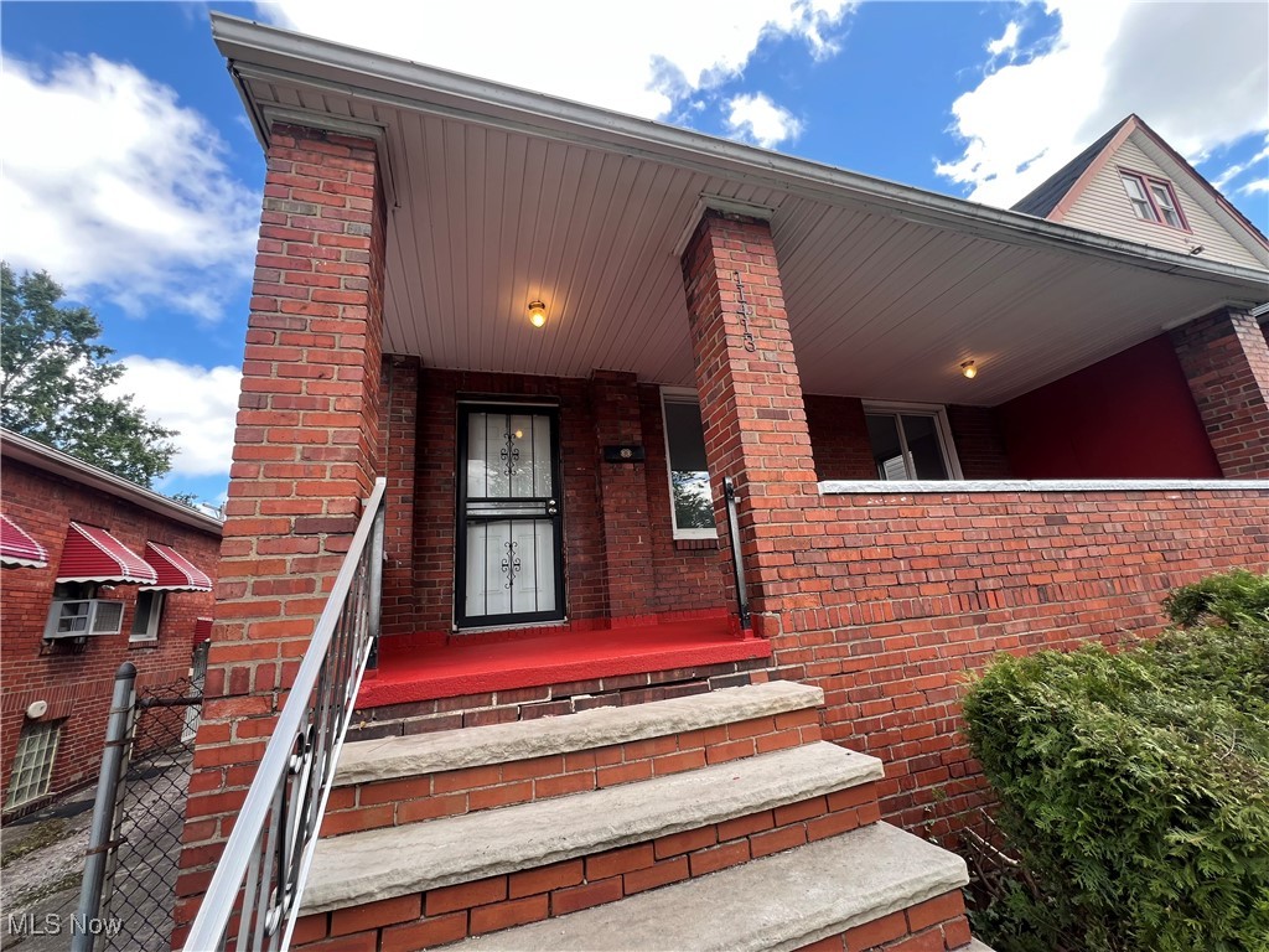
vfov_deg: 89.9
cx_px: 634
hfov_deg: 106.2
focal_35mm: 13
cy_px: 476
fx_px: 477
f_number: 1.8
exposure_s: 1/177
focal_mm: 1.57
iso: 32
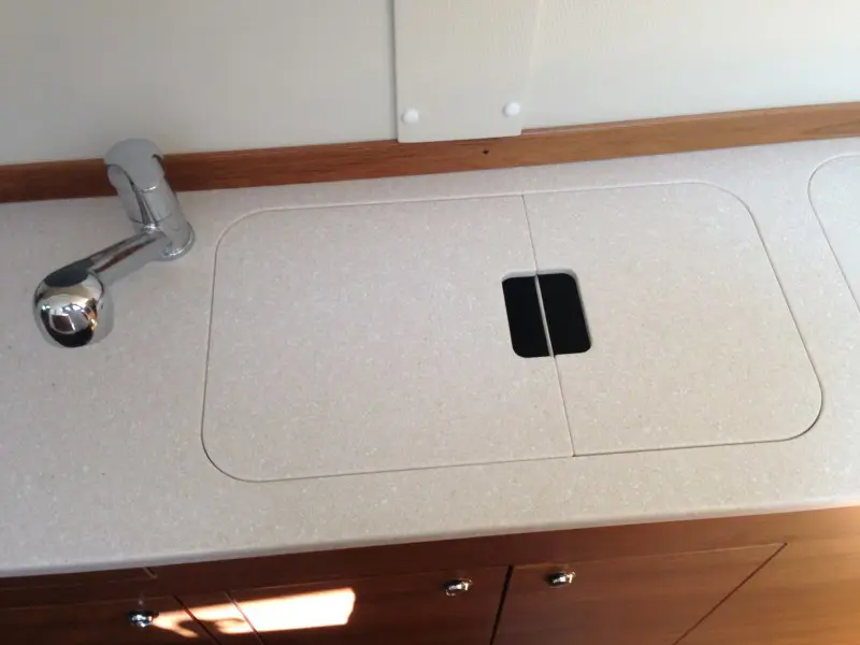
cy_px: 322
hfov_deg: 55.4
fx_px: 820
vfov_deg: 42.9
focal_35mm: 33
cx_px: 430
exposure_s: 1/40
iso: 50
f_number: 2.4
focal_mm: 4.12
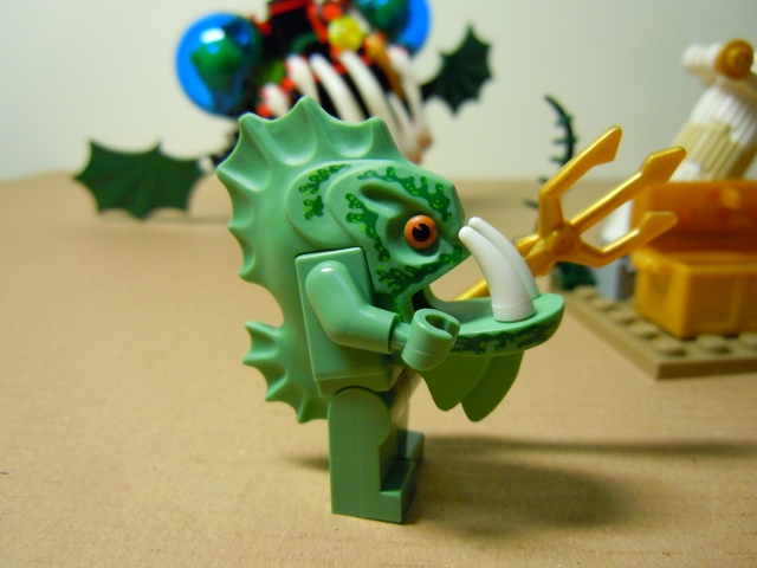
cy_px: 284
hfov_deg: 60.0
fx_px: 656
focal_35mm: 30
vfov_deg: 46.8
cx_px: 378
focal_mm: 5.4
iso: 400
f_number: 3.5
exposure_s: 1/60
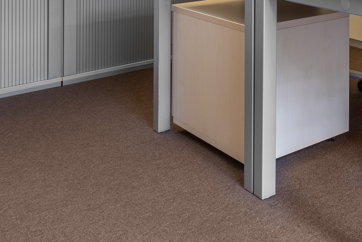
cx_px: 401
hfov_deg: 32.3
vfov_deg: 21.8
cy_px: -98
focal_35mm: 54
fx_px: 543
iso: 200
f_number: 8
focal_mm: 10
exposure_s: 2.5
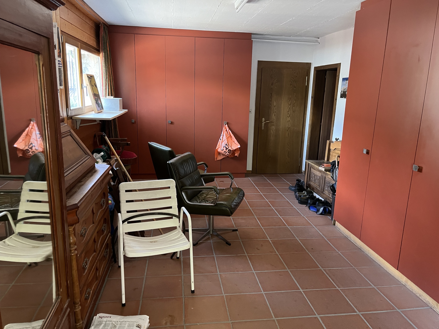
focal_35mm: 26
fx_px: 330
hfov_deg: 67.3
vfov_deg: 53.1
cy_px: 164
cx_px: 220
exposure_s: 1/33
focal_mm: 5.1
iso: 400
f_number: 1.6
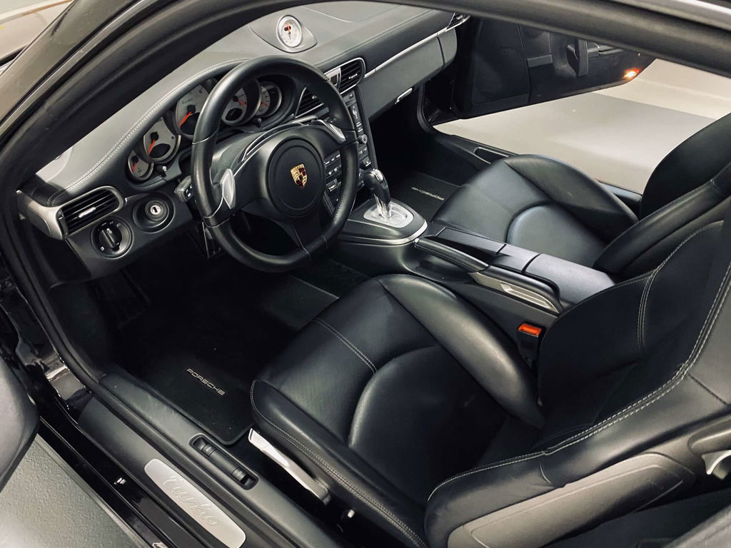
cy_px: 274
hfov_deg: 67.3
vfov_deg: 53.1
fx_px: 549
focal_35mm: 26
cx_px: 366
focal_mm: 4.25
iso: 640
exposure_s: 1/25
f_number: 1.8
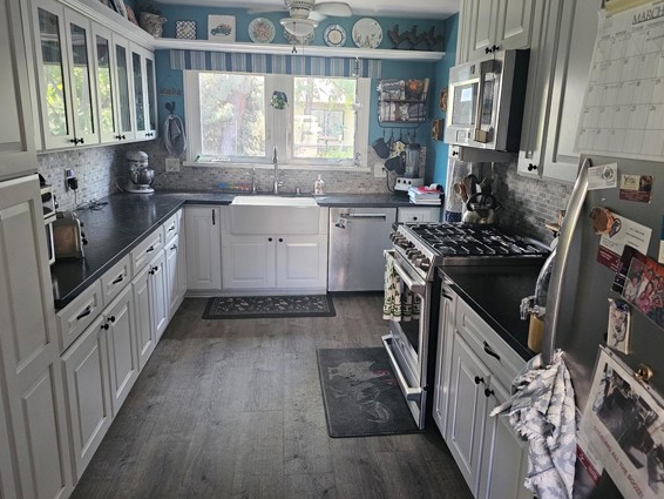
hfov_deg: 67.3
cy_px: 247
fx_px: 499
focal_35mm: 26
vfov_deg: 53.1
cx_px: 344
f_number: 1.7
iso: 640
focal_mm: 6.3
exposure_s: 1/60
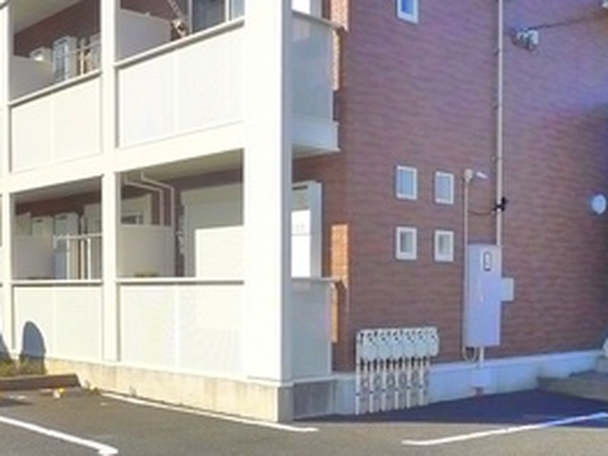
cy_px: 372
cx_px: 250
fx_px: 1124
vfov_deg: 22.6
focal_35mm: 64
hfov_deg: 30.2
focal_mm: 5.1
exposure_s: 1/1000
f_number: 4
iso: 400
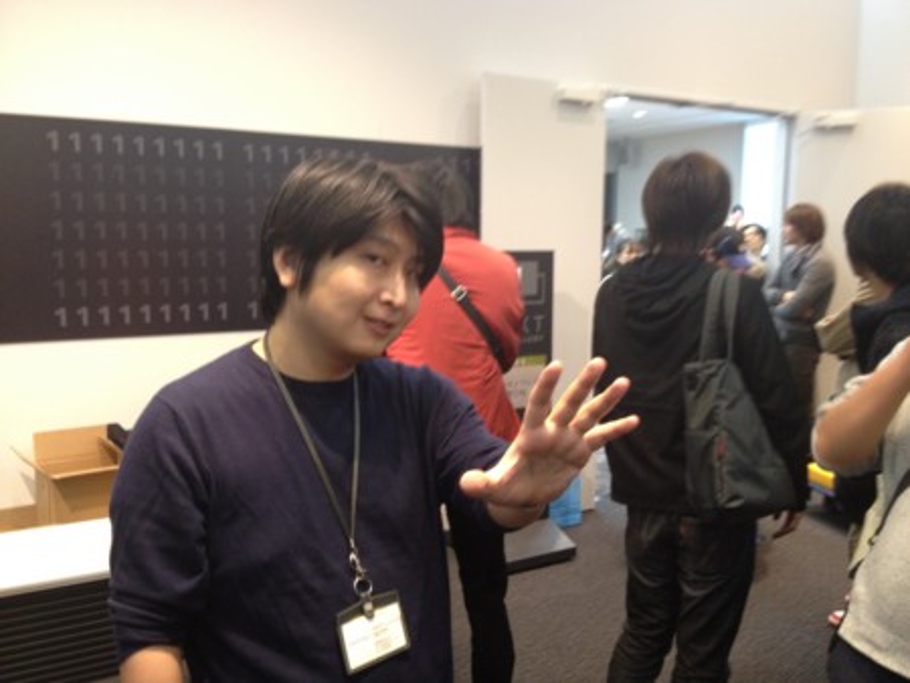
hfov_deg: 52.6
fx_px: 921
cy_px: 342
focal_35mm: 35
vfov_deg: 40.7
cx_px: 455
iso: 200
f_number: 2.4
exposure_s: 1/20
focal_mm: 4.28
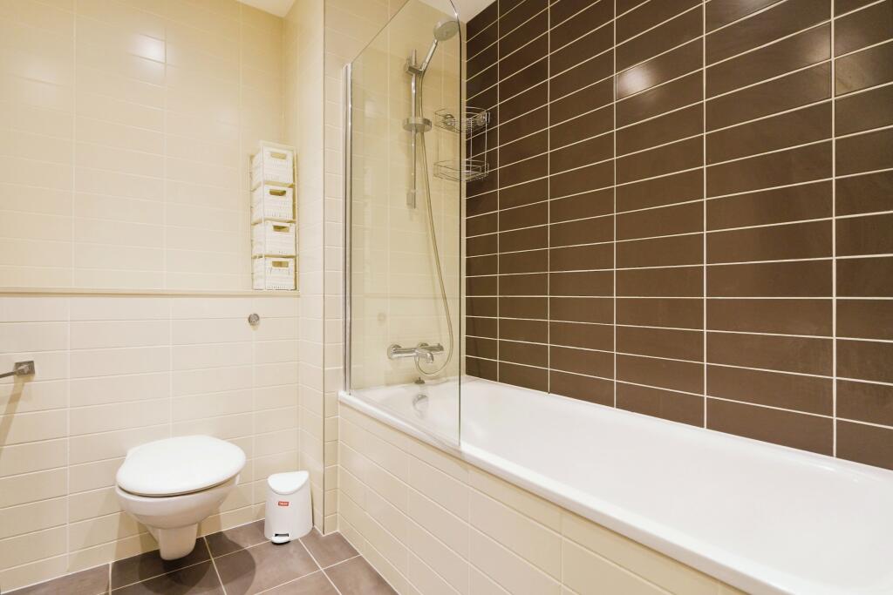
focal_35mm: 18
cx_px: 446
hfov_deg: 90.0
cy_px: 298
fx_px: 447
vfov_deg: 67.4
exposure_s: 1/10
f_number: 4
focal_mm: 12
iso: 500
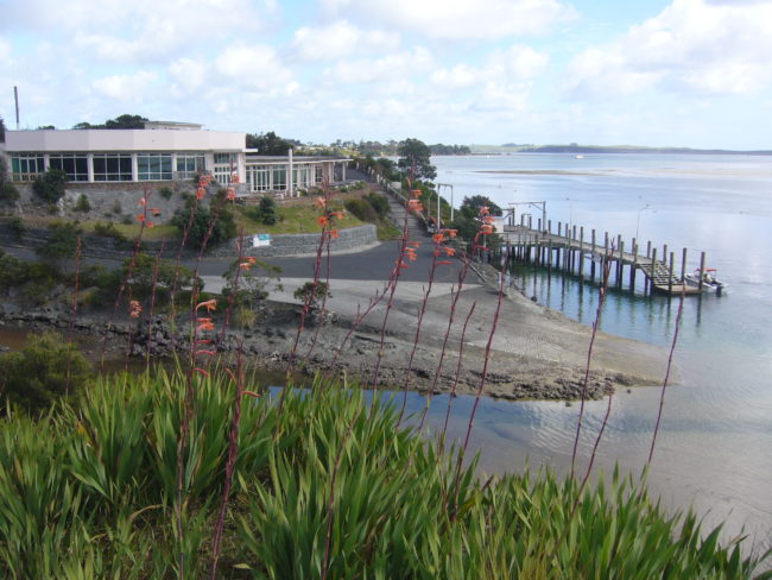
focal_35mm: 35
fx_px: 781
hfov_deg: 52.6
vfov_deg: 40.7
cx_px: 386
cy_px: 290
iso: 80
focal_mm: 5.8
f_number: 5.6
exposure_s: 1/200
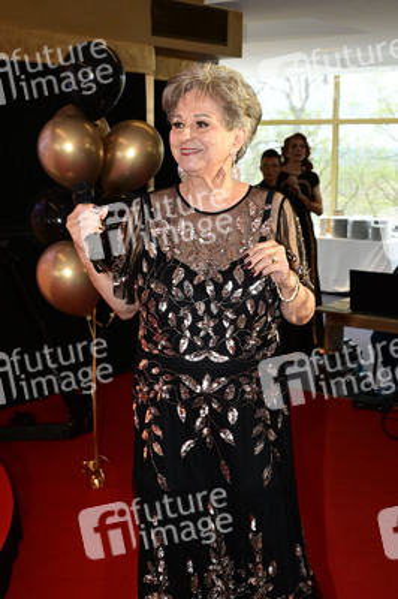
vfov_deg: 53.2
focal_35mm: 36
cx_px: 199
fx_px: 598
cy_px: 300
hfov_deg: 36.8
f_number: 5.6
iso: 3200
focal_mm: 36
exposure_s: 1/200
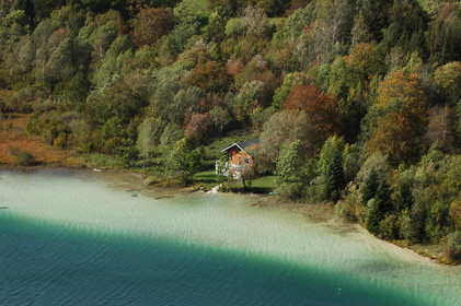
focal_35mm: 180
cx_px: 230
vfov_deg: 7.6
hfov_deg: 11.4
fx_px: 2303
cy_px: 153
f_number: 6.3
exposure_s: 1/160
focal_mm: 120
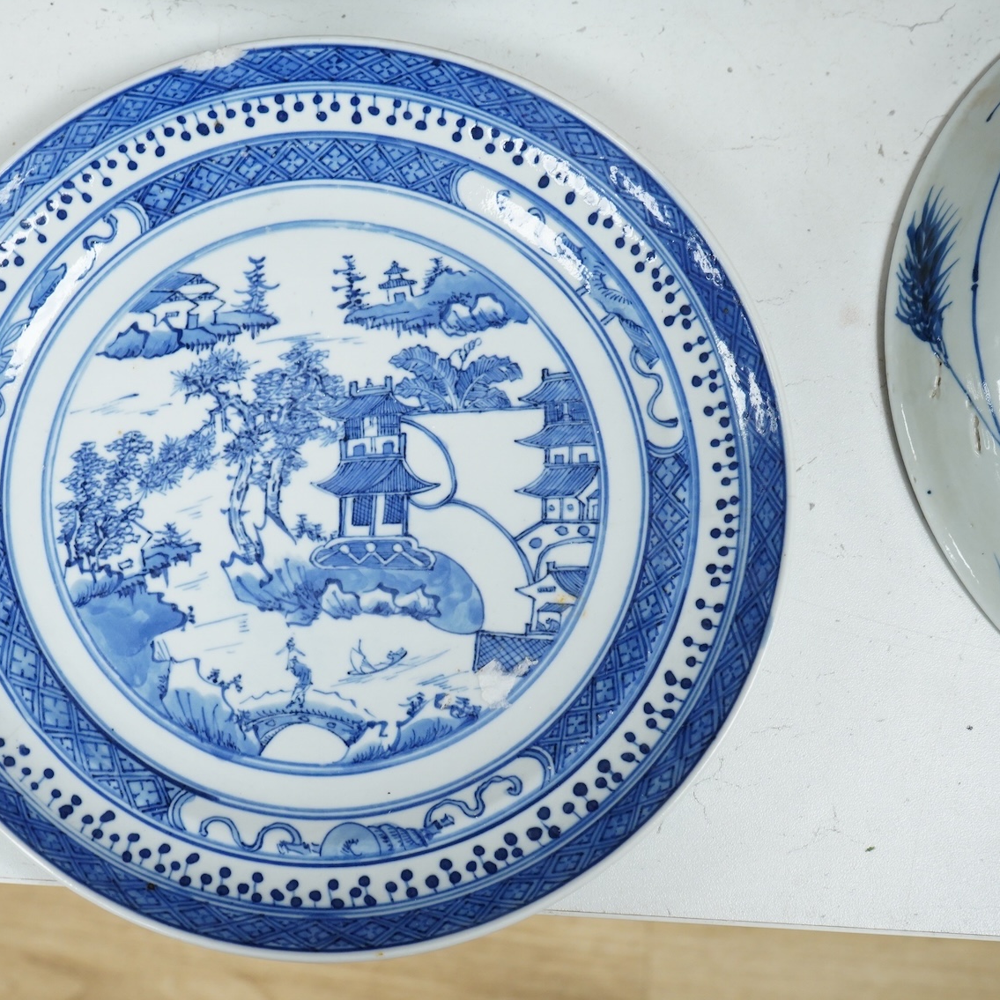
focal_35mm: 54
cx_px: 333
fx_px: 1765
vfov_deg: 31.6
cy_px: 503
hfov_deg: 31.4
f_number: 8
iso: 2500
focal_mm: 42
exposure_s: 1/80
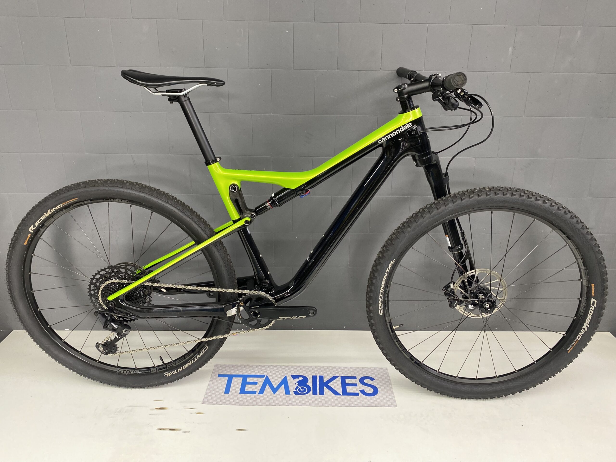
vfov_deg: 53.1
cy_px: 231
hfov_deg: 67.3
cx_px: 308
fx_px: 463
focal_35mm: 26
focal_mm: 4.25
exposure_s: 1/60
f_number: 1.8
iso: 160
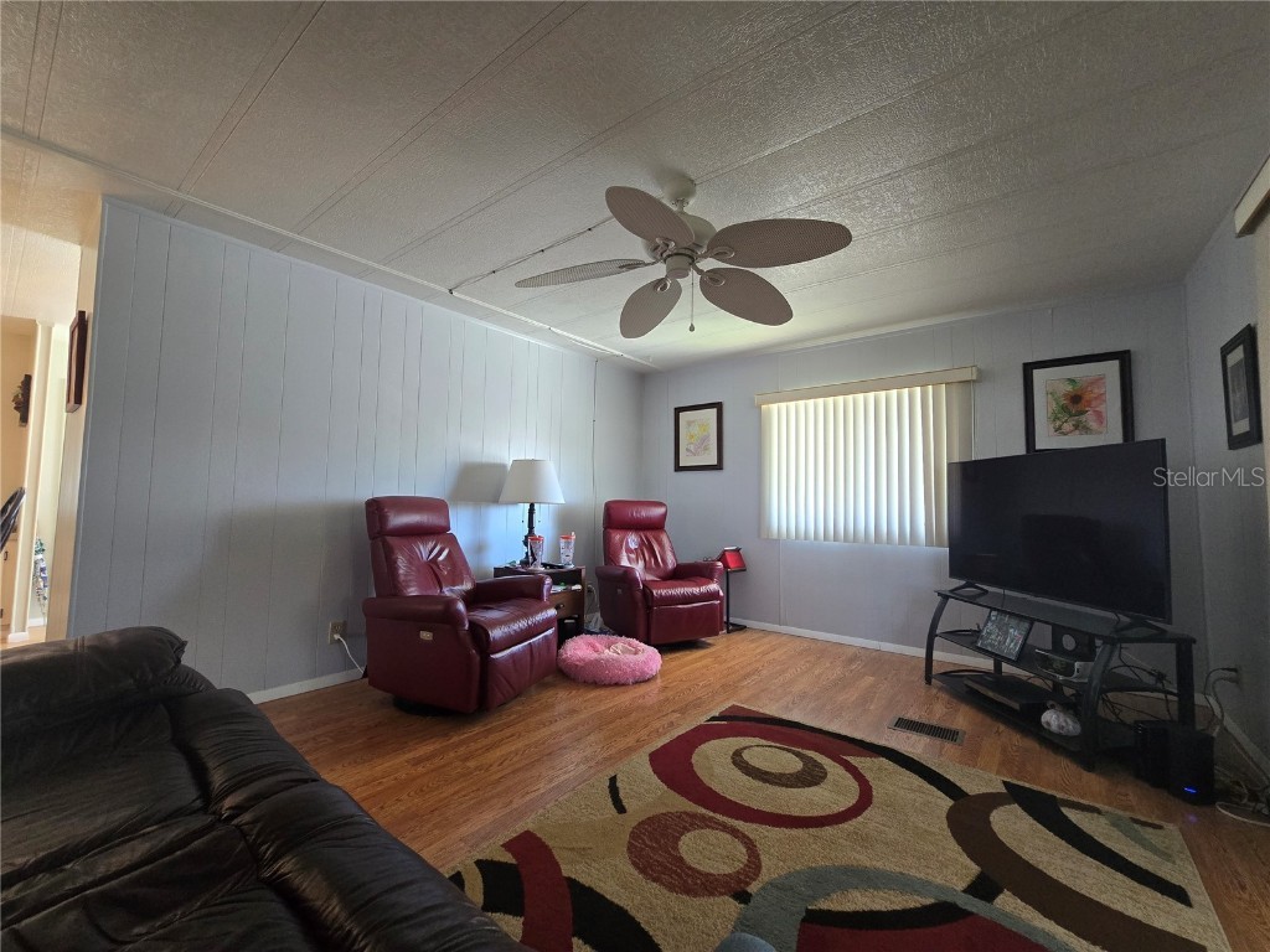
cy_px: 476
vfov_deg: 89.9
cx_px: 635
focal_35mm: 13
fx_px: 477
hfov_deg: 106.2
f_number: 2.2
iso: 320
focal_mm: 2.2
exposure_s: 1/60
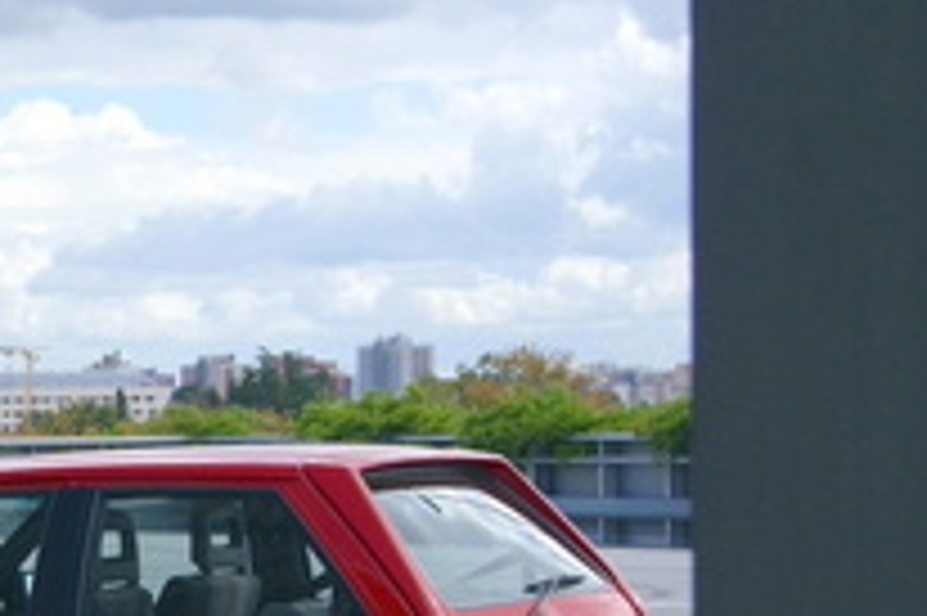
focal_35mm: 175
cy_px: 656
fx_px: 4503
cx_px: -230
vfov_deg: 7.8
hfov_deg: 11.5
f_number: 6.3
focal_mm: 40
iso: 100
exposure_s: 1/250
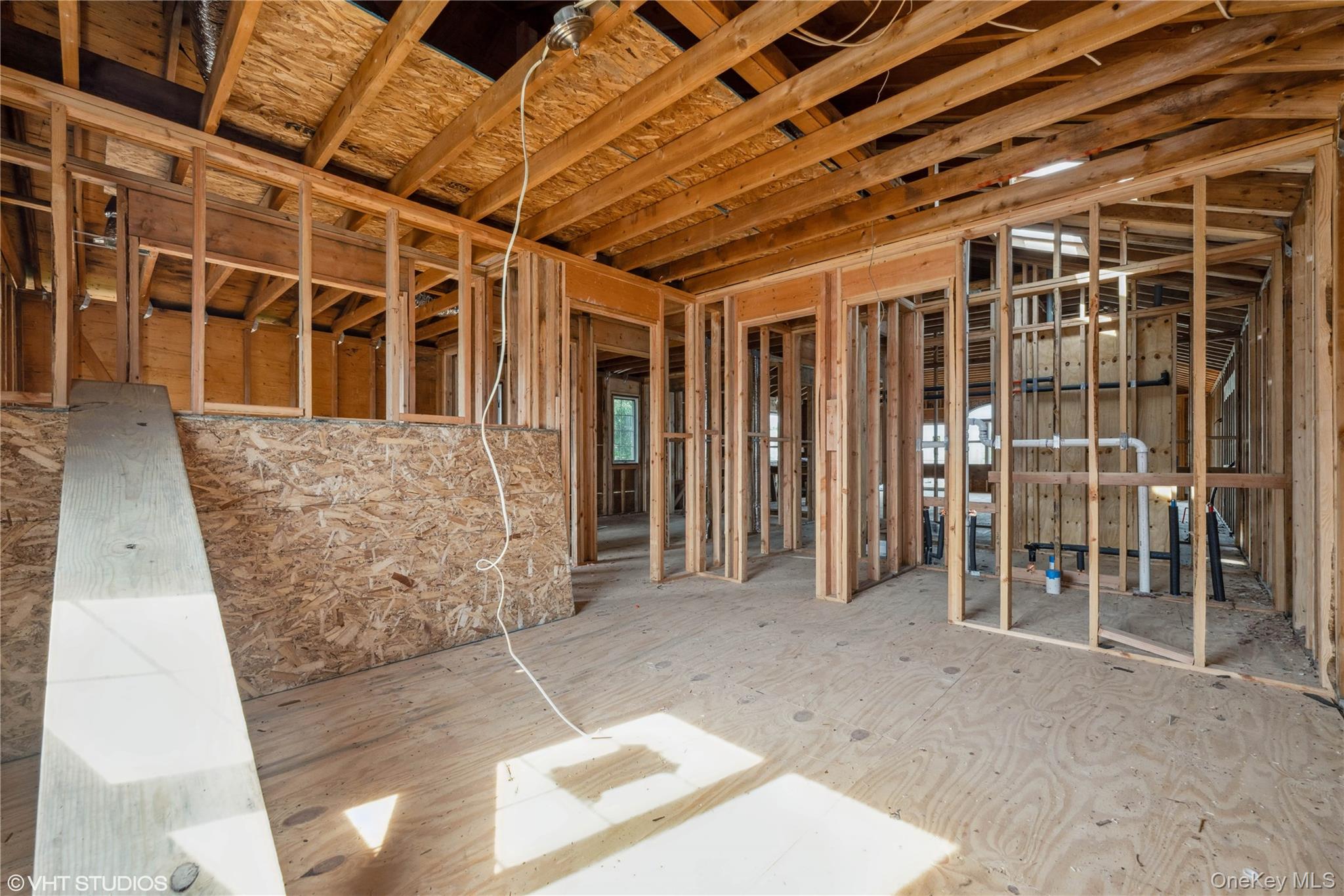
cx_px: 672
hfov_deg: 104.3
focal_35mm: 14
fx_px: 523
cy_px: 448
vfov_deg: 81.2
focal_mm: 14
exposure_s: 1/20
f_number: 11
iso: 400
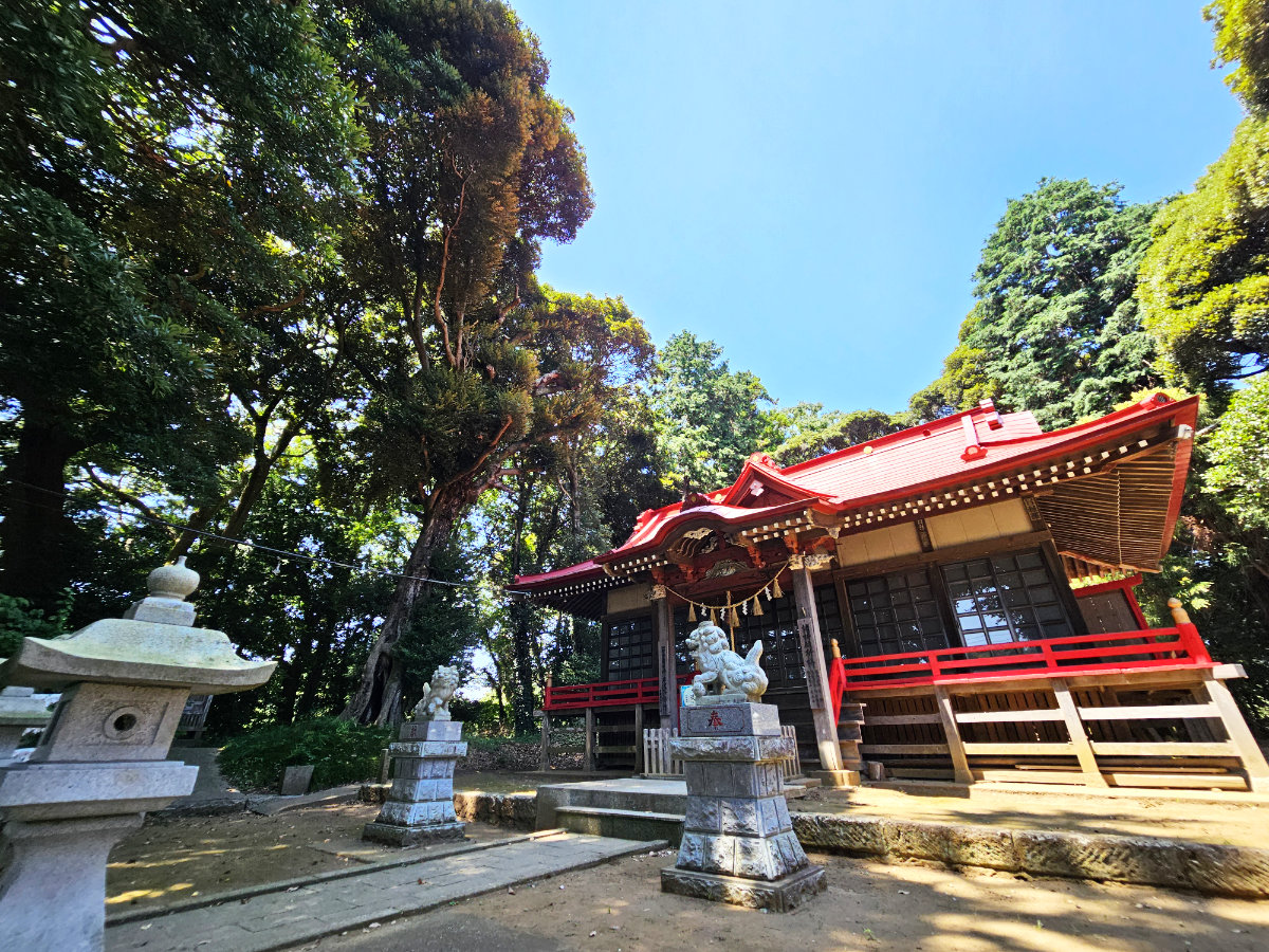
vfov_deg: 89.9
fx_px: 477
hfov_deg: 106.2
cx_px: 634
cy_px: 476
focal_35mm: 13
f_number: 2.2
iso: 50
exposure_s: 1/319
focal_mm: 2.2
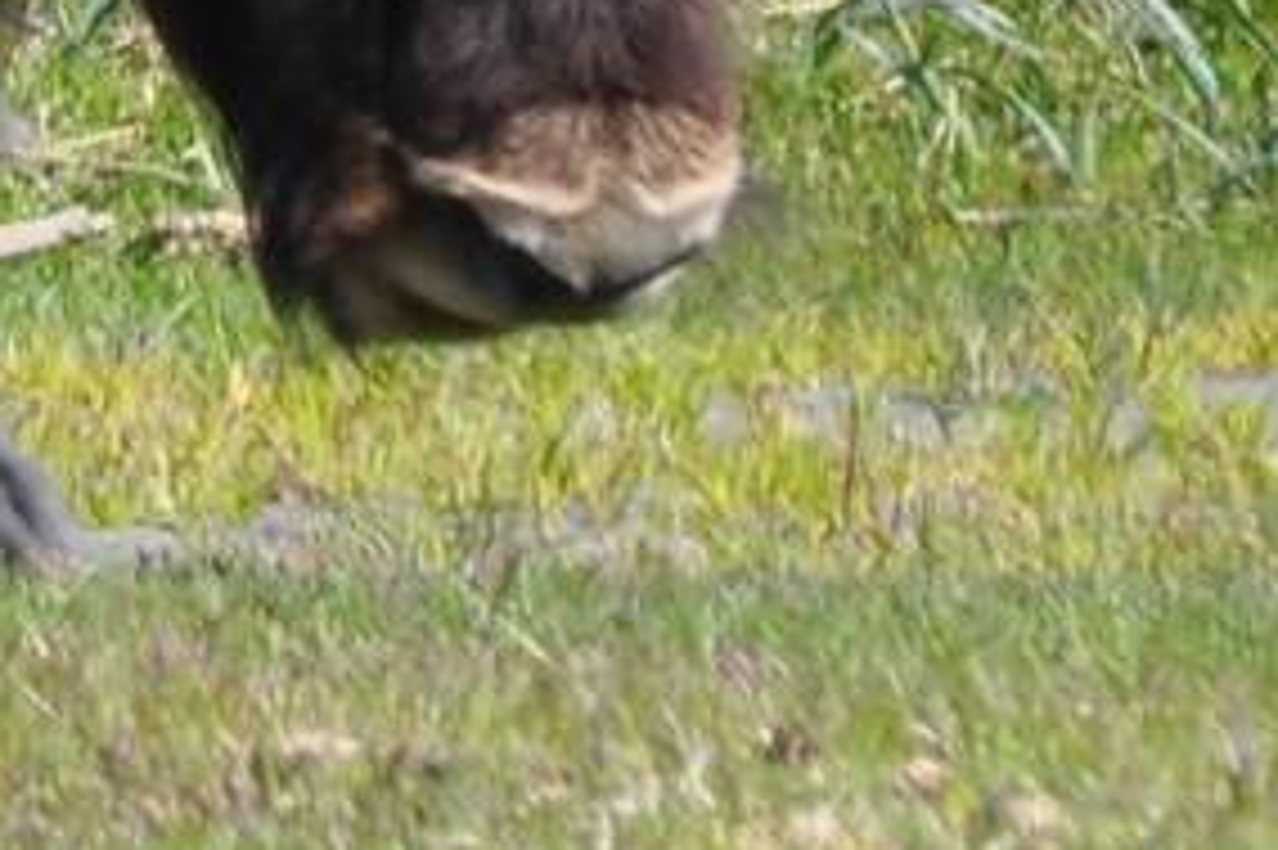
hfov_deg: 0.8
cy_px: -659
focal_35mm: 2537
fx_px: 90008
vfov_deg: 0.5
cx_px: -1881
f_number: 10
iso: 200
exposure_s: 1/250
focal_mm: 300
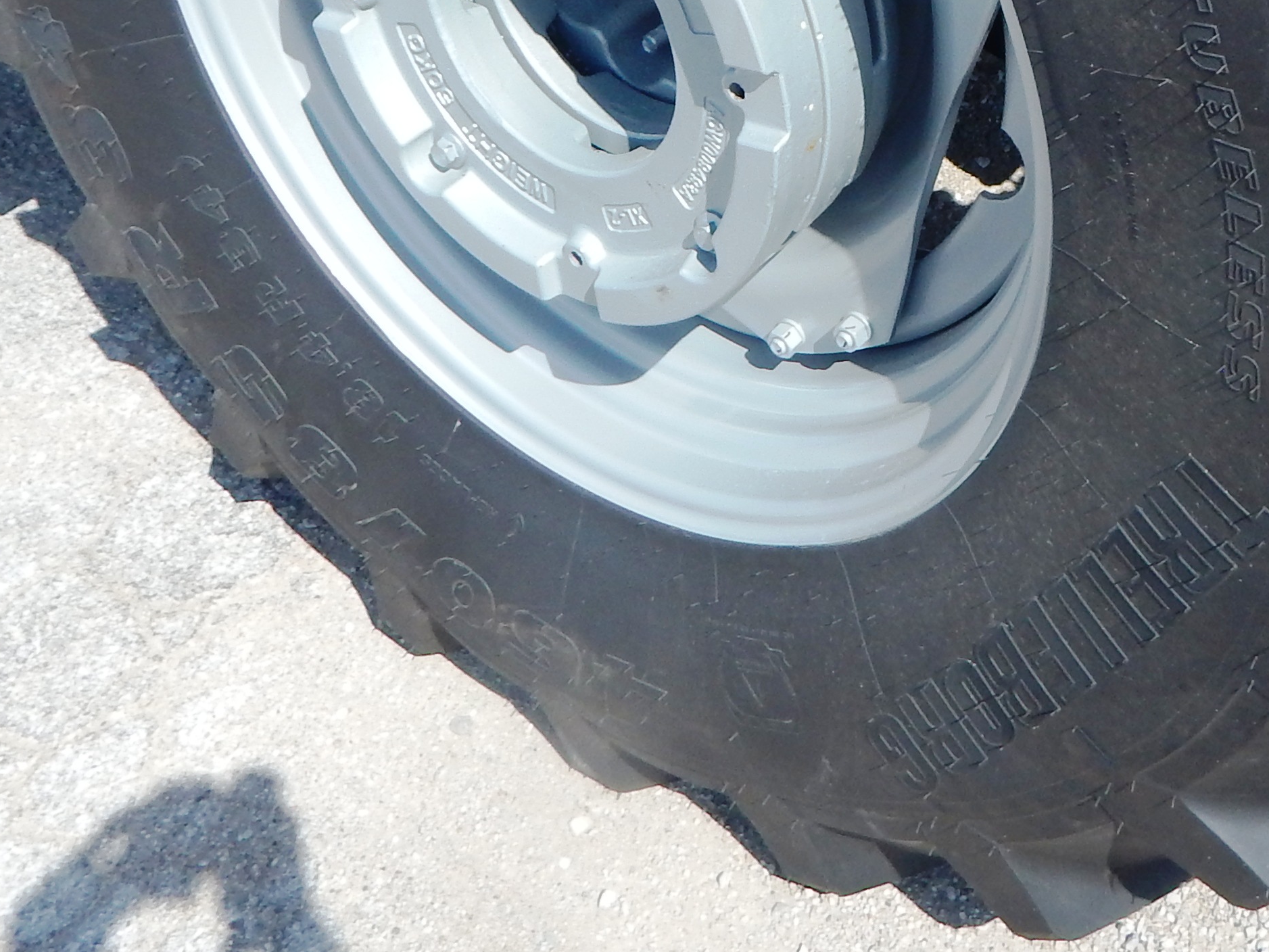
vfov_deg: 24.9
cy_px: -136
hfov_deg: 34.6
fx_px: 1980
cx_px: 986
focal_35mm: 54
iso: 125
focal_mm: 4
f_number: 6
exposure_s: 1/400
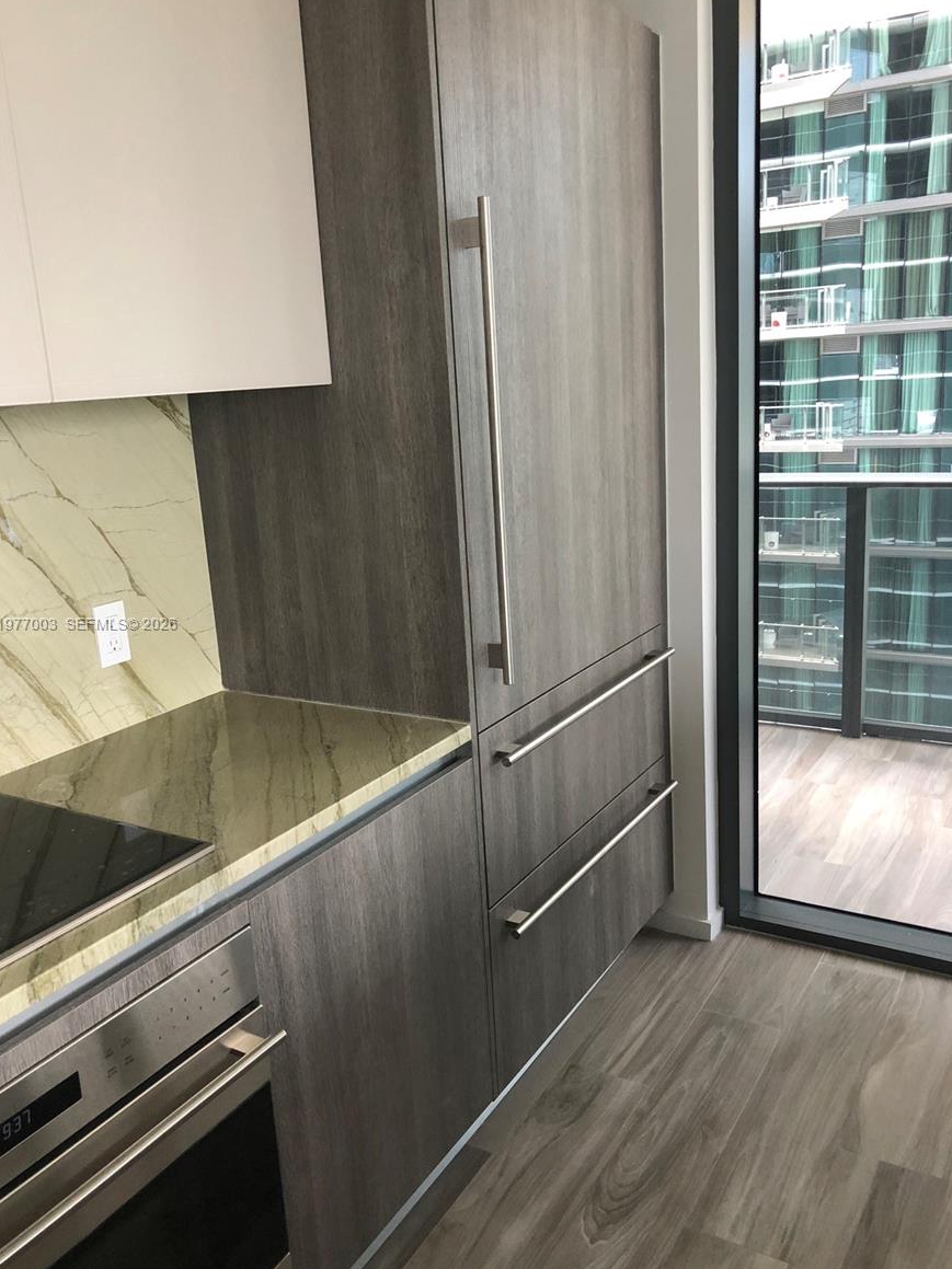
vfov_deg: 61.7
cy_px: 625
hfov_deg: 48.2
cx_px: 467
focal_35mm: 29
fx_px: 1064
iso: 40
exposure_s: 1/30
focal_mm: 4
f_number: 1.8
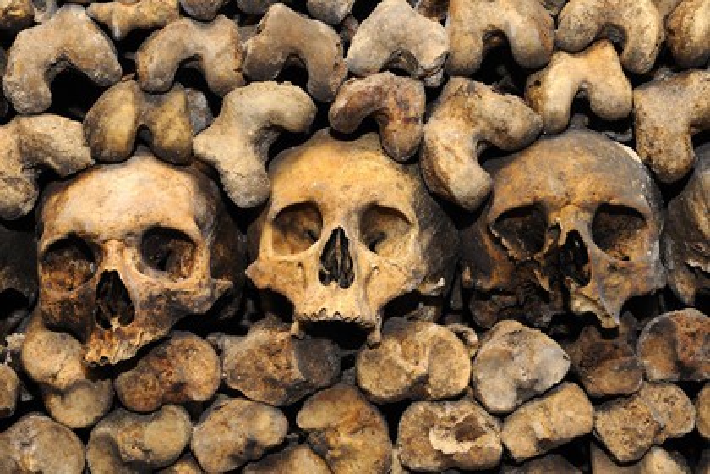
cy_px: 237
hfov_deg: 28.8
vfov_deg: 19.5
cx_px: 355
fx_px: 1380
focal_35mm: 70
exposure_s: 1/60
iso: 400
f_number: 7.1
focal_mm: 70
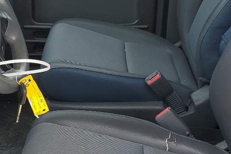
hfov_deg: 24.8
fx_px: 520
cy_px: 109
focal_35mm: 81
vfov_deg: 16.8
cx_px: 61
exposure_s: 1/1111
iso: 50
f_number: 1.5
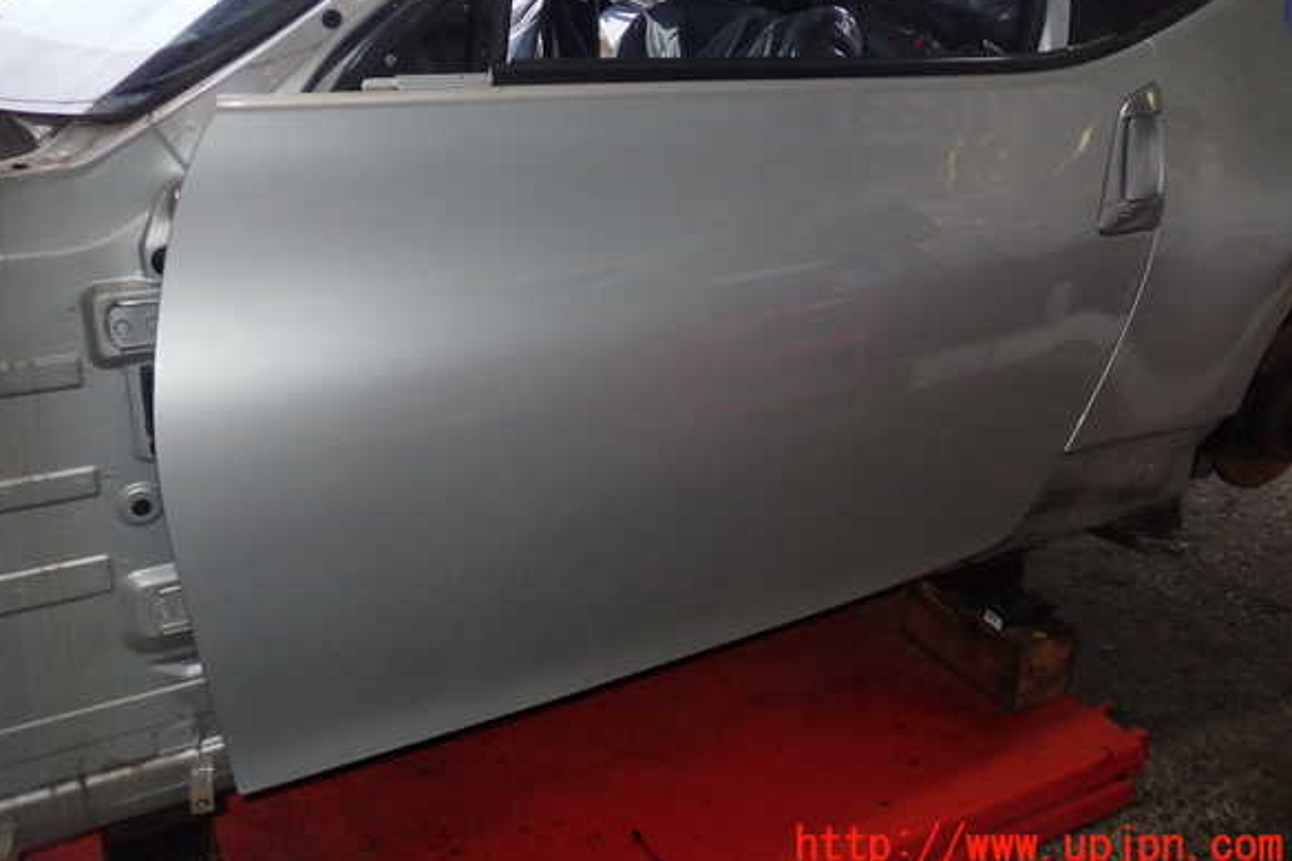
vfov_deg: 41.0
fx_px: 1148
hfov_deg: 58.7
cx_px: 632
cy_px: 378
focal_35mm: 32
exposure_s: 1/30
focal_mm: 5.5
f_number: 6.3
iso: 200
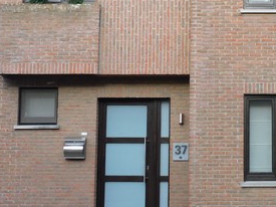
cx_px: 246
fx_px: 741
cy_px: 35
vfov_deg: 15.8
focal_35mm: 93
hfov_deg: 20.7
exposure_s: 1/200
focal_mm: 7.2
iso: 125
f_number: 3.8
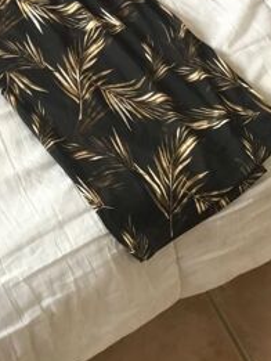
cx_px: 106
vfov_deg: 24.2
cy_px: -21
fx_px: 793
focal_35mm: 76
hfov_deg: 19.4
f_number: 2.4
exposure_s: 1/33
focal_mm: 3.3
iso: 80
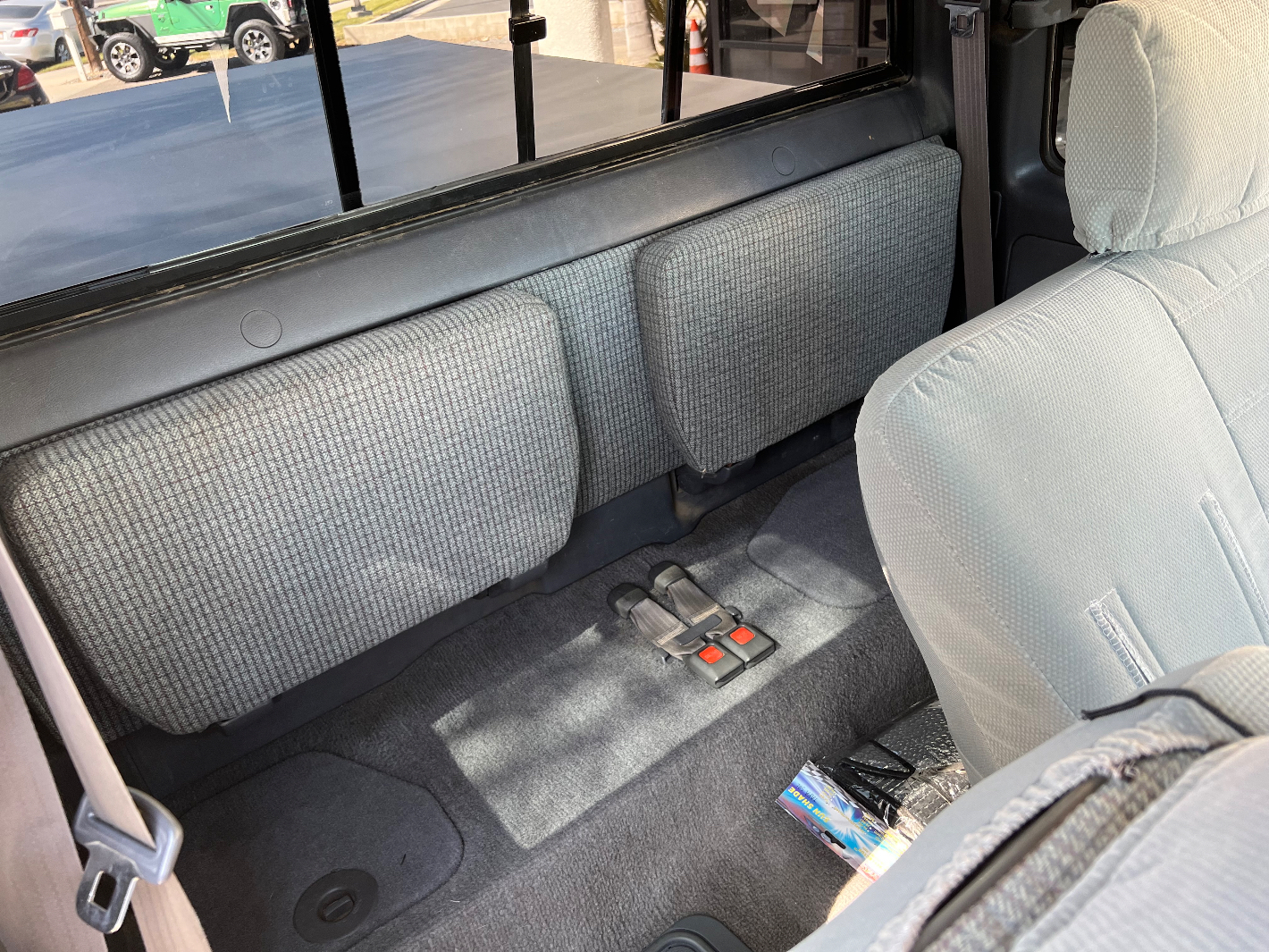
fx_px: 953
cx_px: 634
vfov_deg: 53.1
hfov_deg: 67.3
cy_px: 476
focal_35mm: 26
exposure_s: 1/121
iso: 80
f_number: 1.5
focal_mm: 5.7
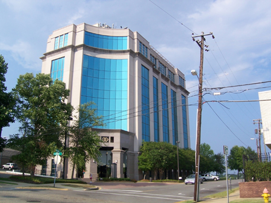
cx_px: 136
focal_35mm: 36
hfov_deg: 51.4
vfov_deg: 39.6
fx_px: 282
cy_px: 102
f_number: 4.8
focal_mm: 6
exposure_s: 1/350
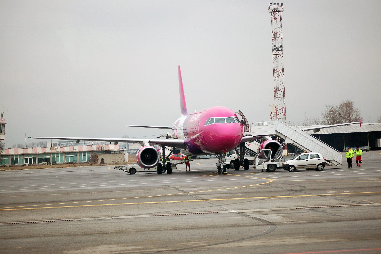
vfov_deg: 13.8
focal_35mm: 99
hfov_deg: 20.6
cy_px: 127
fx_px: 1047
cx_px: 190
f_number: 4.2
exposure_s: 1/800
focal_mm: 66
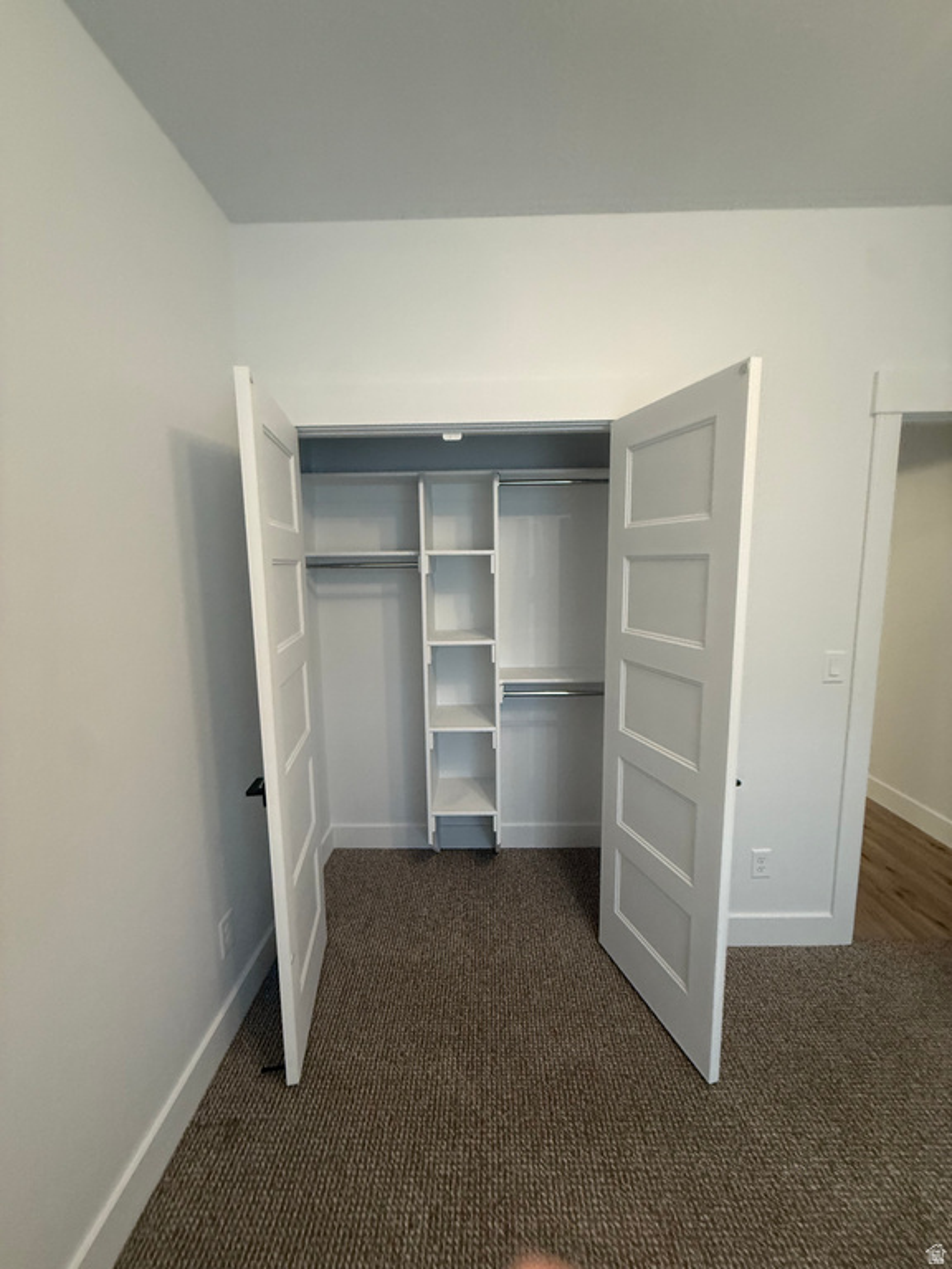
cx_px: 476
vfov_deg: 102.1
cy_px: 634
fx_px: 513
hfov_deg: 85.7
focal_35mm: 14
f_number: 2.2
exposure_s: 1/60
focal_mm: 2.22
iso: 250
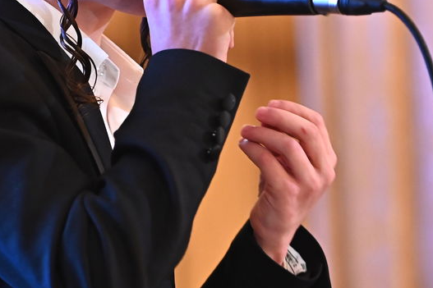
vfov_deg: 4.7
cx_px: 127
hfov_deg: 7.1
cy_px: 58
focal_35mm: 292
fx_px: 3511
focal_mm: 110
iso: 2500
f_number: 2.8
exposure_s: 1/200
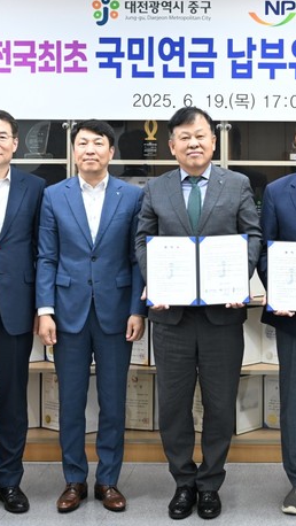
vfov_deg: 32.8
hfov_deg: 18.3
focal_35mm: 64
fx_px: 892
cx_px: 302
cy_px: 263
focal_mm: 40
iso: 2500
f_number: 5.6
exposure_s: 1/125
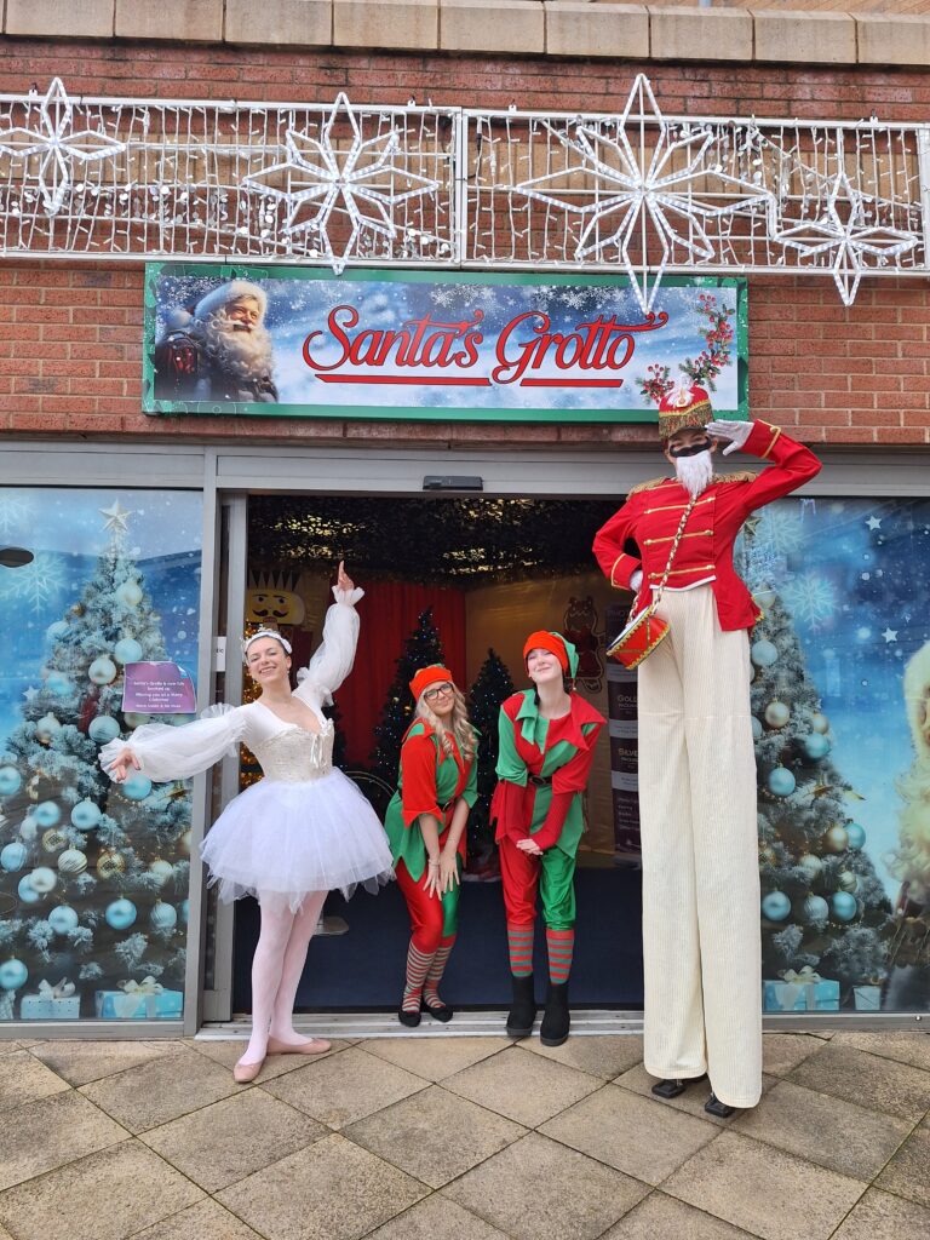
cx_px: 465
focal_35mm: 23
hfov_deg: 58.9
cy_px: 620
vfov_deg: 73.9
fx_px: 824
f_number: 1.8
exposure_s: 1/106
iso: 40
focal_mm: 5.54
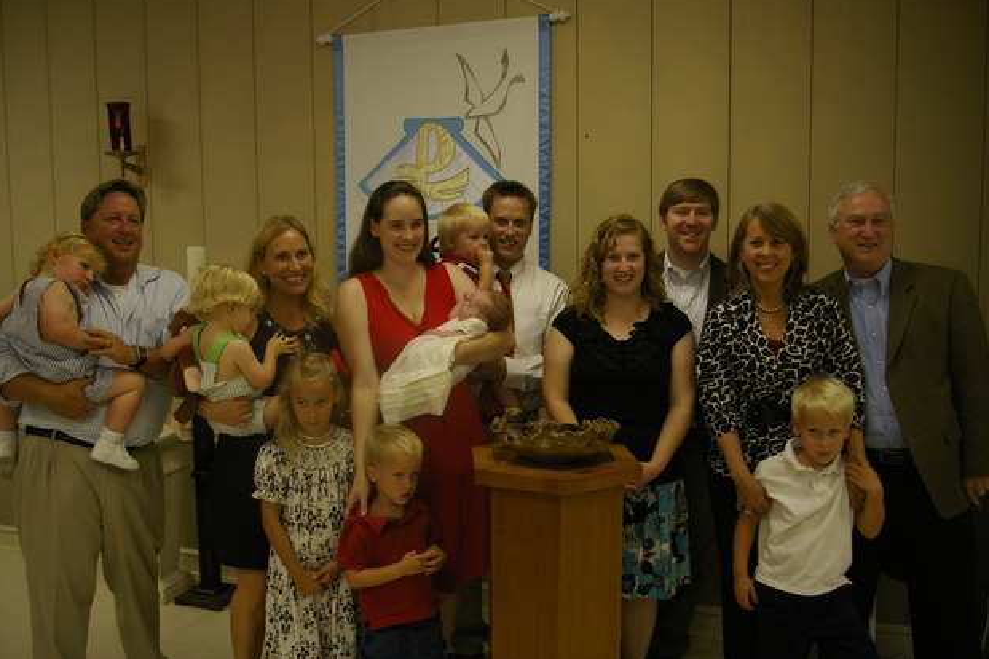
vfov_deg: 40.5
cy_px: 329
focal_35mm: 33
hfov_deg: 57.9
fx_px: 893
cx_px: 482
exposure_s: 1/60
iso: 800
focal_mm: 21
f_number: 4.5
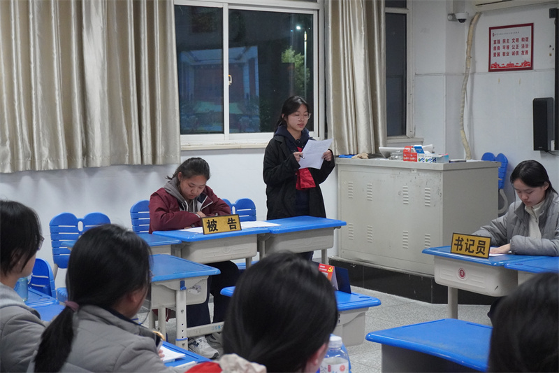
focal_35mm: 60
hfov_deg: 33.4
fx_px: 931
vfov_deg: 22.6
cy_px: 186
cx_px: 280
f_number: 5.6
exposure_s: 1/160
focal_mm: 40
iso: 5000
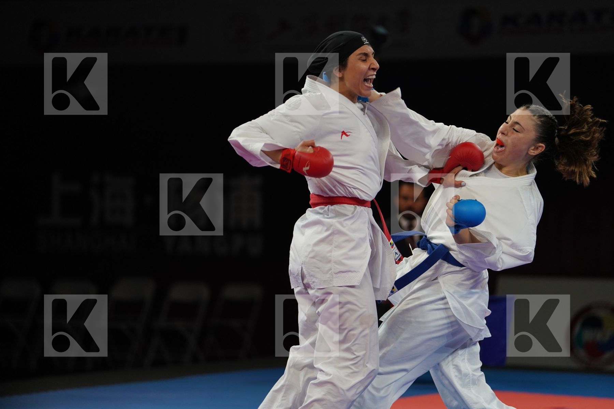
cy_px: 204
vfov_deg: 7.8
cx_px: 307
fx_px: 3002
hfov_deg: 11.7
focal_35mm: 176
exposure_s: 1/1000
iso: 1250
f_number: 2.8
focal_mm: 176
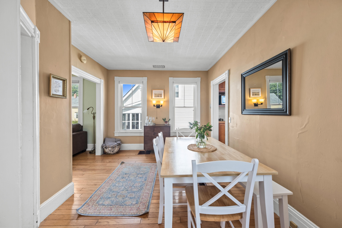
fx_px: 123
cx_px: 171
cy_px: 114
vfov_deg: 85.4
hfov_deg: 108.3
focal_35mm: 13
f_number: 8
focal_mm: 8.6
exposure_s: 1/8
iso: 500
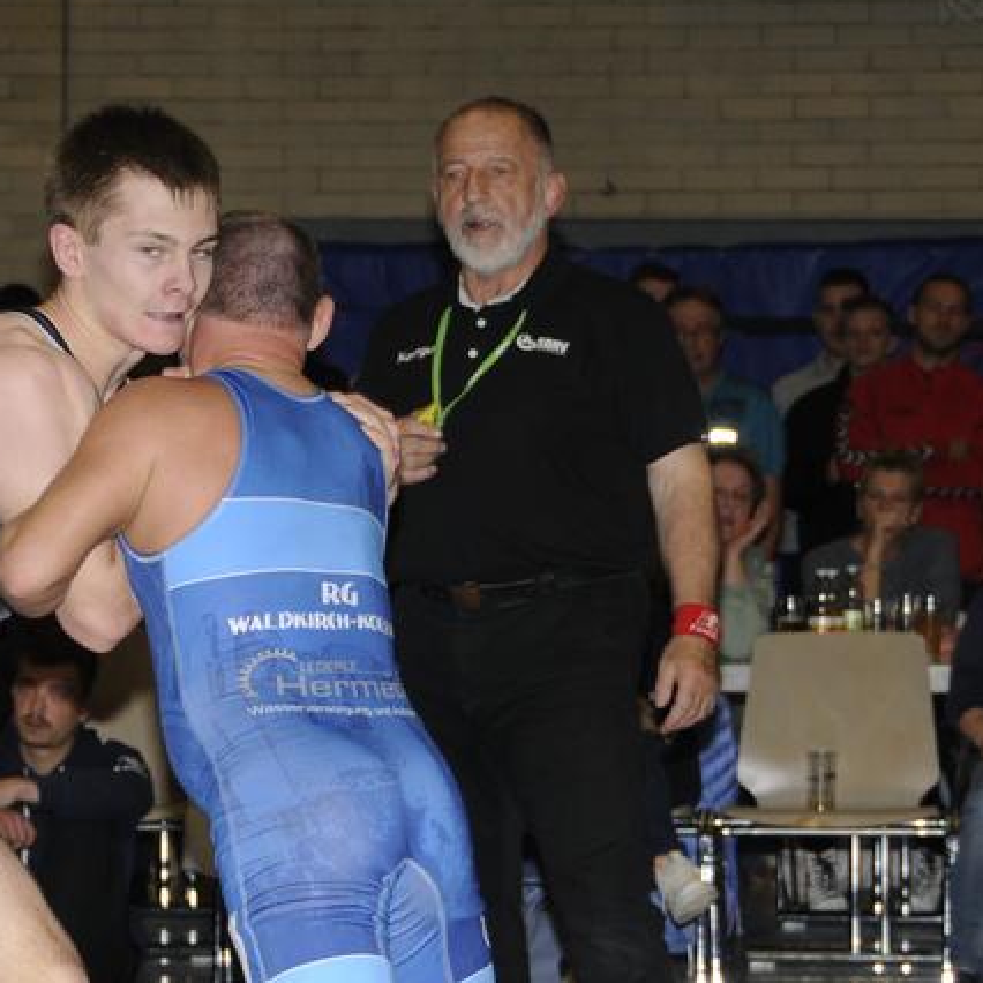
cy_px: 669
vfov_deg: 9.3
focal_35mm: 187
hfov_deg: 9.3
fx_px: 6008
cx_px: 242
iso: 400
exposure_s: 1/100
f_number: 4.8
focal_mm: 52
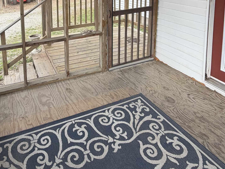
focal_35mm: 30
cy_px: -6
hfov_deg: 58.8
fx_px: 195
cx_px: 78
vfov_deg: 40.1
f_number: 2.2
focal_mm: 2.22
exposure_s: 1/121
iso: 50
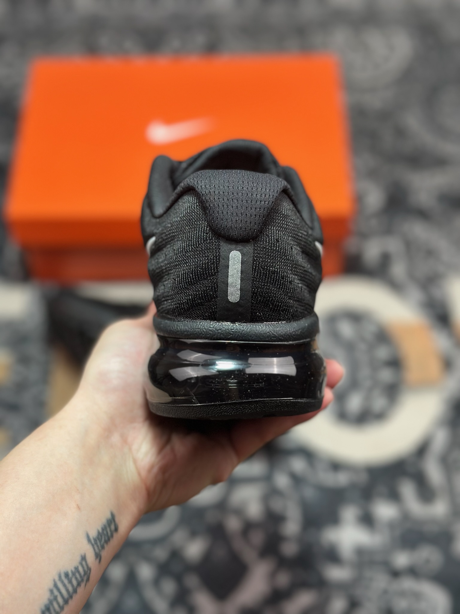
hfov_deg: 30.3
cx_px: 230
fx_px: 850
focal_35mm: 48
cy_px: 307
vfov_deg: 39.7
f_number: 1.78
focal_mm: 6.86
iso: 80
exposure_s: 1/255
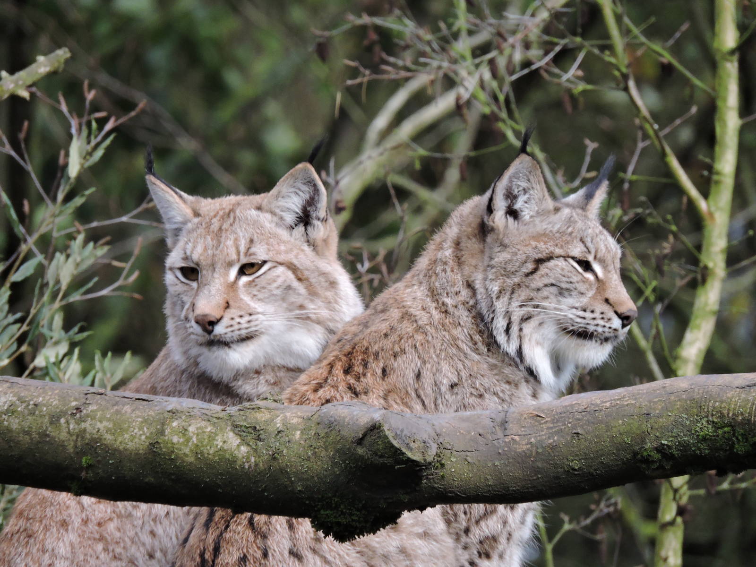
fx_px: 17472
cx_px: 378
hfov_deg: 2.5
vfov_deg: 1.9
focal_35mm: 800
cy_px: 284
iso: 400
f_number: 5.6
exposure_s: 1/250
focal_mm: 143.3
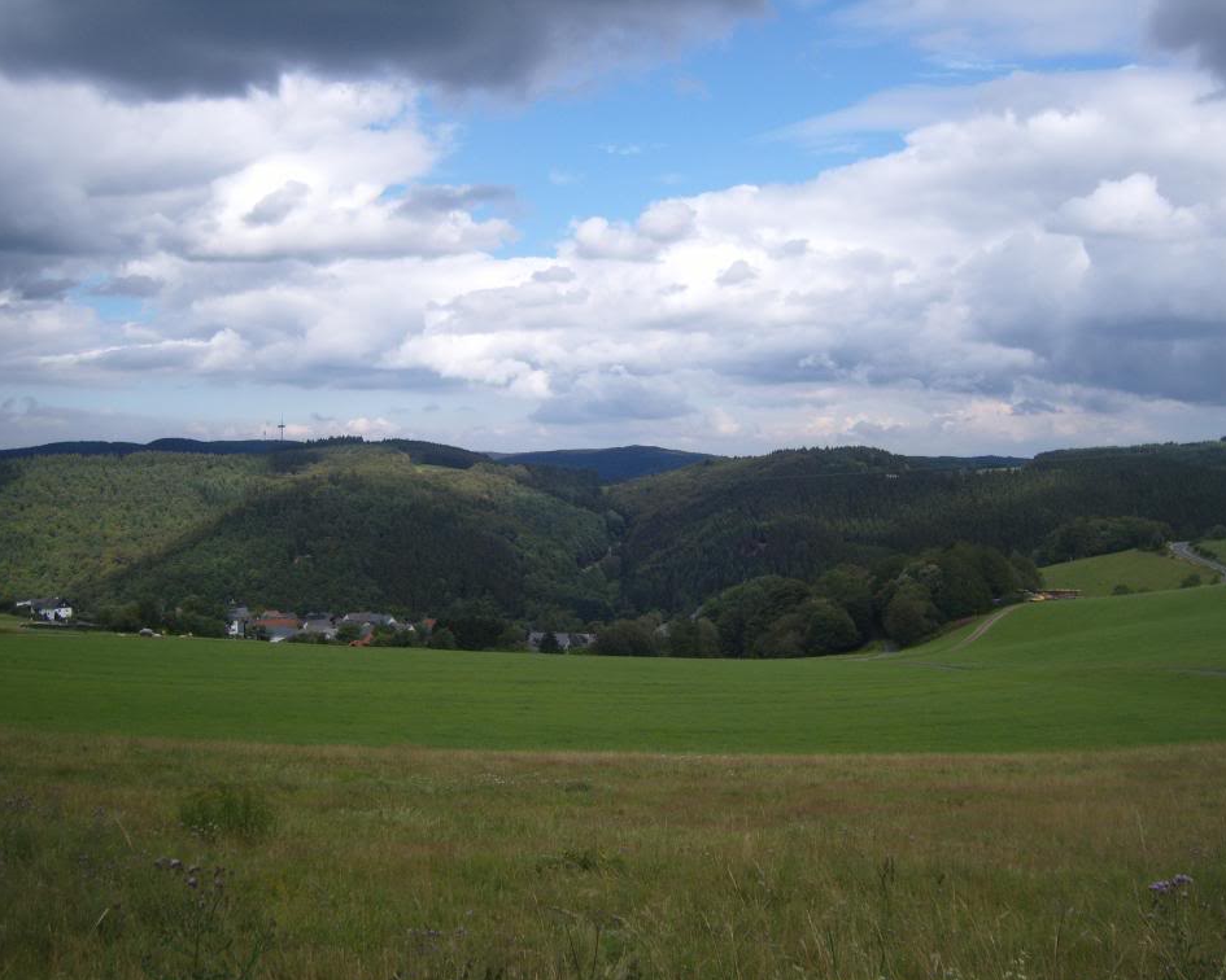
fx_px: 1343
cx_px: 640
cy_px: 495
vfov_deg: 40.1
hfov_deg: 49.1
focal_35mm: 37
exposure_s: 1/250
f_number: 7.1
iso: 80
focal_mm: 7.4
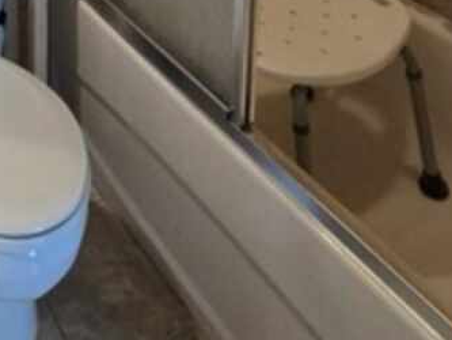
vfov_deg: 19.7
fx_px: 653
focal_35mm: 50
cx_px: 15
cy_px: -302
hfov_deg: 35.1
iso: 250
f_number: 2.2
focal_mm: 2.2
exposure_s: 1/60
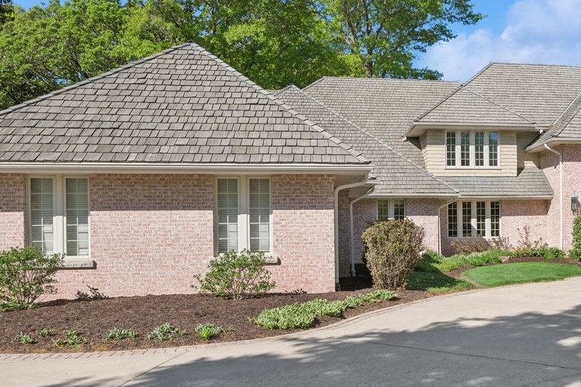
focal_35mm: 37
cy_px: 232
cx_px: 428
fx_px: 597
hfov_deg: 50.0
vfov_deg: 35.8
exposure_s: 1/500
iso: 200
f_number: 9.5
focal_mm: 19
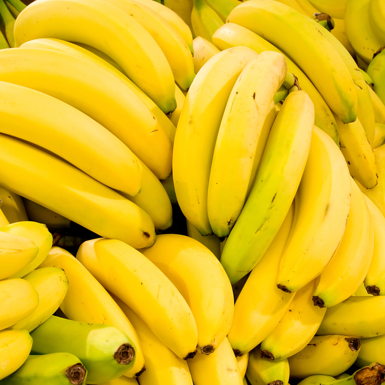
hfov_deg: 22.4
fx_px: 969
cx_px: 234
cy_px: 193
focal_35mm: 77
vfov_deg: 22.5
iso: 200
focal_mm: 40
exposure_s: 1/1.25
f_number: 13
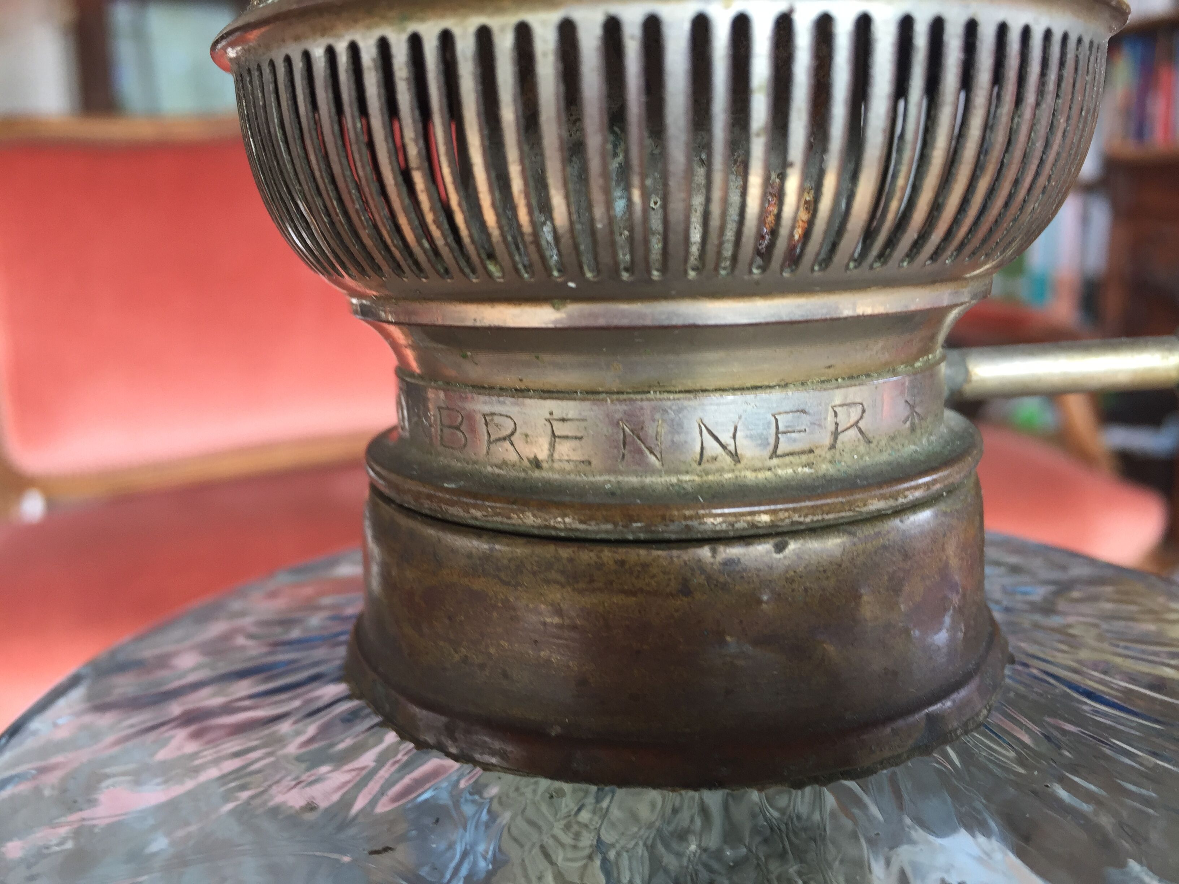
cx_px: 590
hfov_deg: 61.7
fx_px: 988
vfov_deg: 48.2
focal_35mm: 29
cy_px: 442
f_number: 2.2
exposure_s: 1/50
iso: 40
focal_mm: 4.15
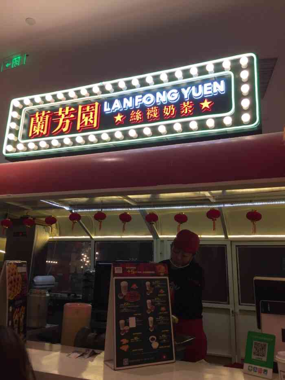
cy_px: 190
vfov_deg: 61.7
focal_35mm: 29
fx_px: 318
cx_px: 142
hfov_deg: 48.2
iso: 32
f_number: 2.2
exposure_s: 1/50
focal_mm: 4.15
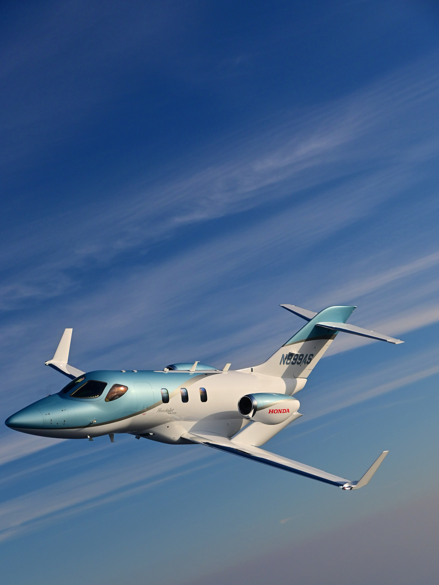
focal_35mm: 85
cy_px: 308
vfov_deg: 23.0
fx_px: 1437
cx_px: 220
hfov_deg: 17.4
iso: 720
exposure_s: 1/1600
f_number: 7.1
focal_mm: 78
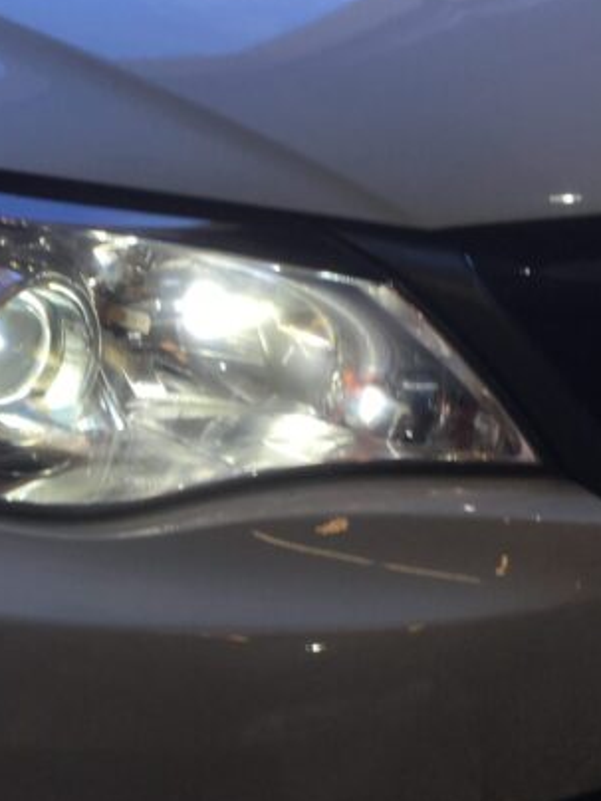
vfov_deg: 28.7
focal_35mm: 67
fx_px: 1551
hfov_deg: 21.6
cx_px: 111
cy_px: 546
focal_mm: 4.15
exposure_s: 1/120
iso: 25
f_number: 2.2
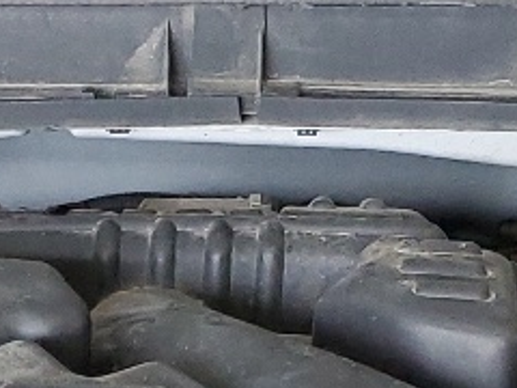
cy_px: 651
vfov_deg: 8.3
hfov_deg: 11.4
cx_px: 192
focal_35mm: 173
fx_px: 2584
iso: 178
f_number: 1.5
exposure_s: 1/60.2
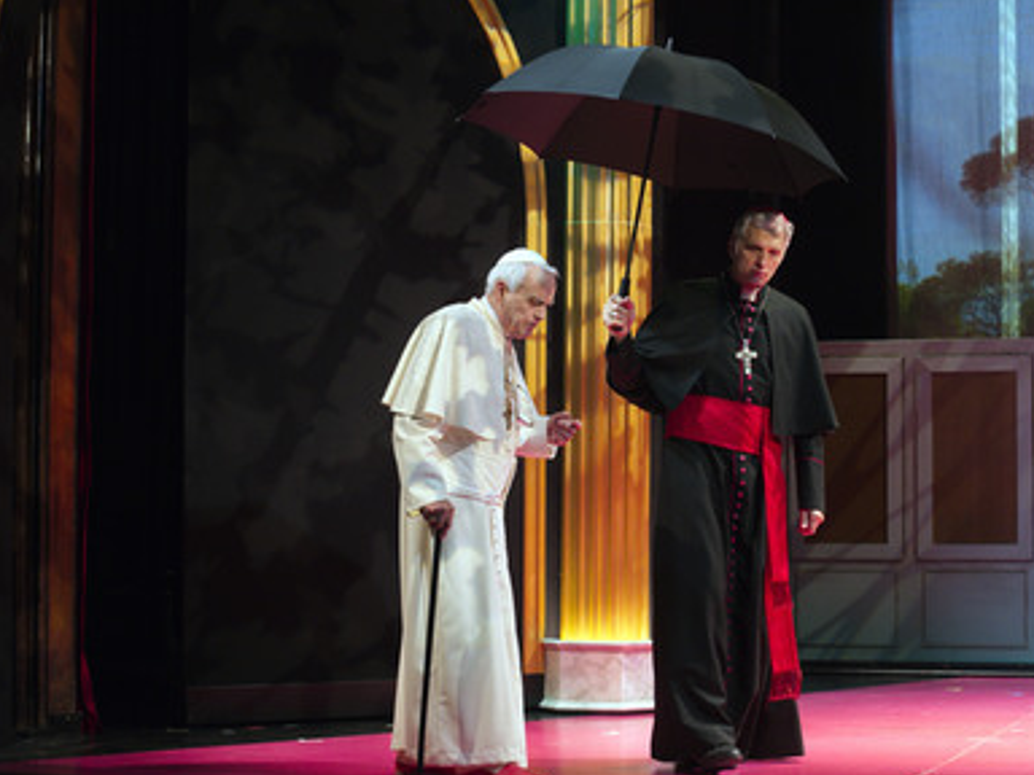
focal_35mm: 79
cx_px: 580
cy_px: 396
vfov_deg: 18.7
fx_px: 2360
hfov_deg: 24.7
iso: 1600
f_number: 5
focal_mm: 70
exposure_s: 1/160
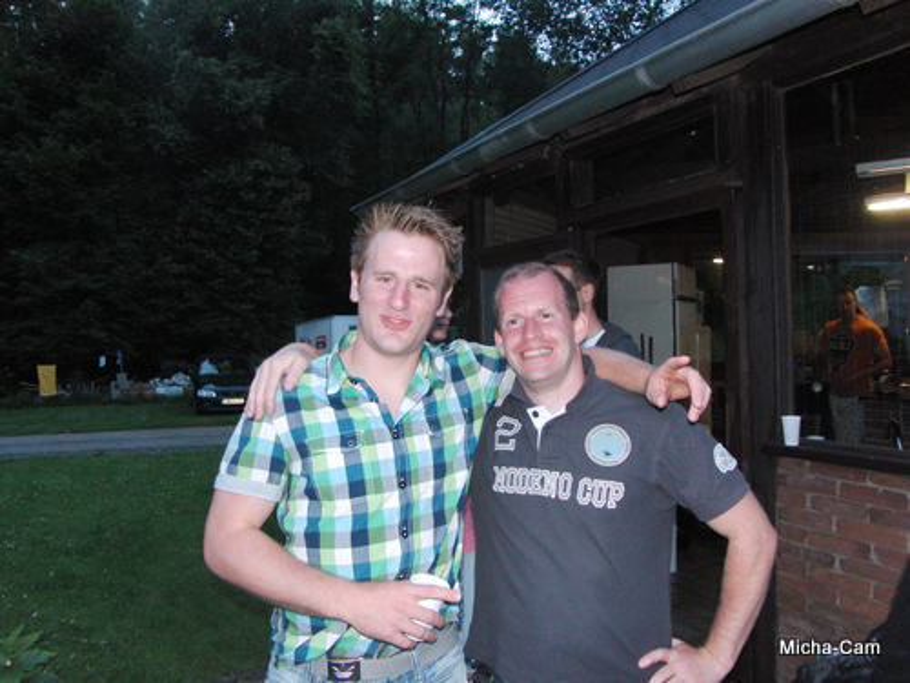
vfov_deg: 53.1
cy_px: 342
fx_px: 683
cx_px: 455
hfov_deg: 67.3
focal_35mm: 26
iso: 400
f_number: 2.8
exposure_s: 1/60
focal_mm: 4.6
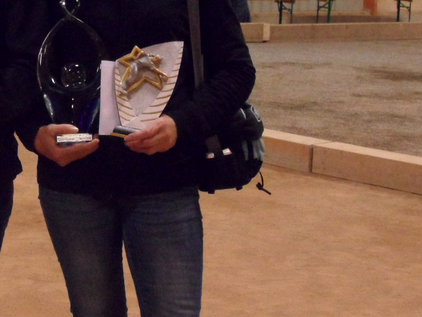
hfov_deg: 16.4
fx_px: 1451
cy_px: 165
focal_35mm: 119
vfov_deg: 12.5
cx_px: 72
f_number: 3.8
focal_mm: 8.2
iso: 640
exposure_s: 1/45
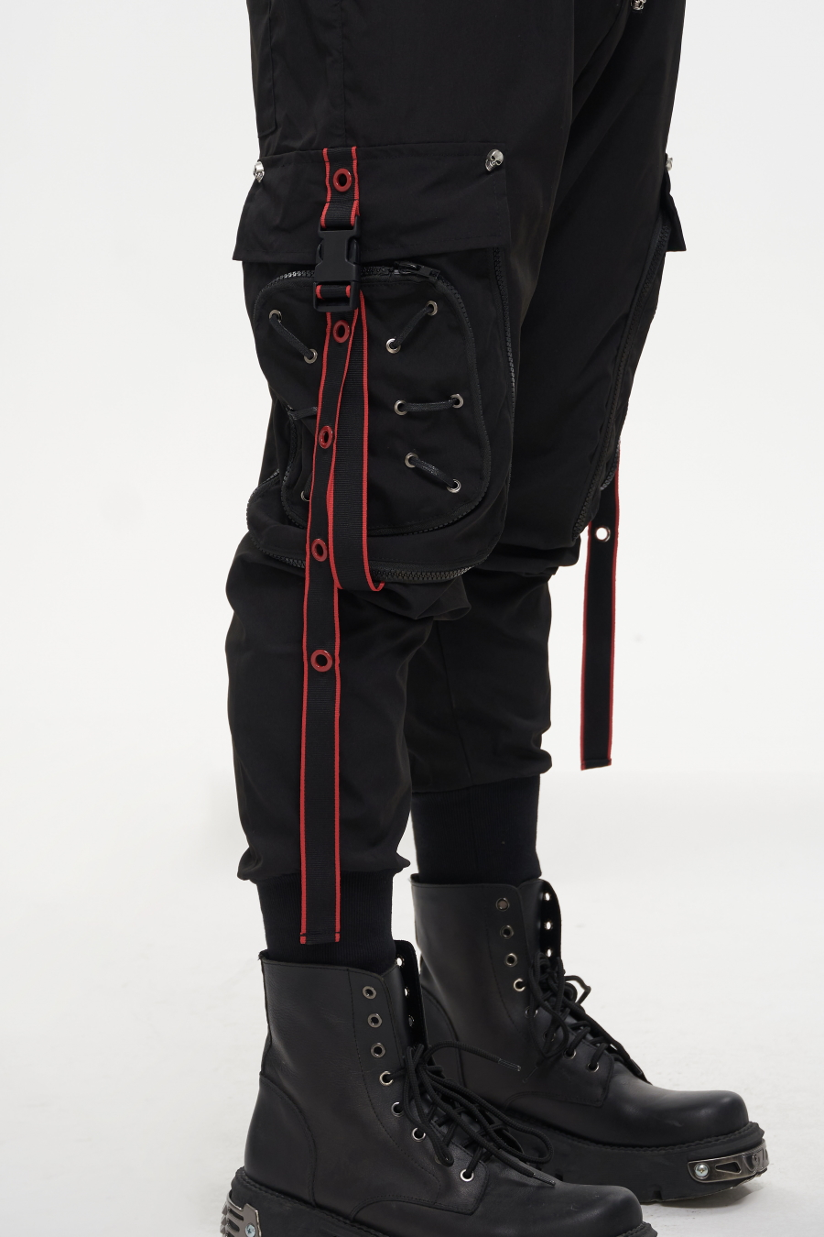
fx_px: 2884
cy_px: 618
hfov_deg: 16.3
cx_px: 412
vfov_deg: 24.2
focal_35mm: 84
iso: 200
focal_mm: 56
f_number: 5
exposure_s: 1/125
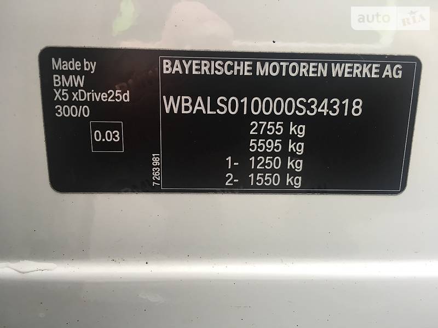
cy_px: 164
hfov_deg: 61.7
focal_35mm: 29
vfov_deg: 48.2
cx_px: 219
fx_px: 367
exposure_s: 1/33
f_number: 2.2
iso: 80
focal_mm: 4.2
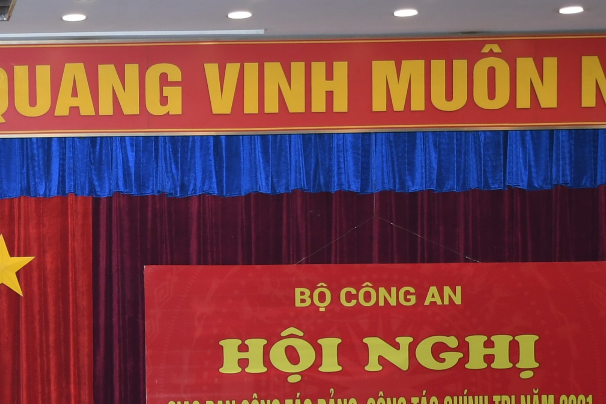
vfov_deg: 9.7
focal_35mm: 140
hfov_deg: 14.3
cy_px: 491
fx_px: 2352
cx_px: -74
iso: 400
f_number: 4
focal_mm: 27
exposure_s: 1/200
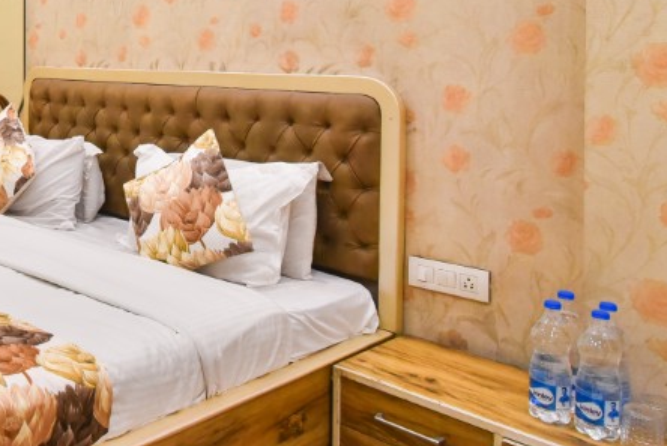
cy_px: 52
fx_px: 723
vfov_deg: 32.7
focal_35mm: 39
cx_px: 20
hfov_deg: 43.4
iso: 2500
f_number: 8
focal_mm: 16
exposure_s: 1/50
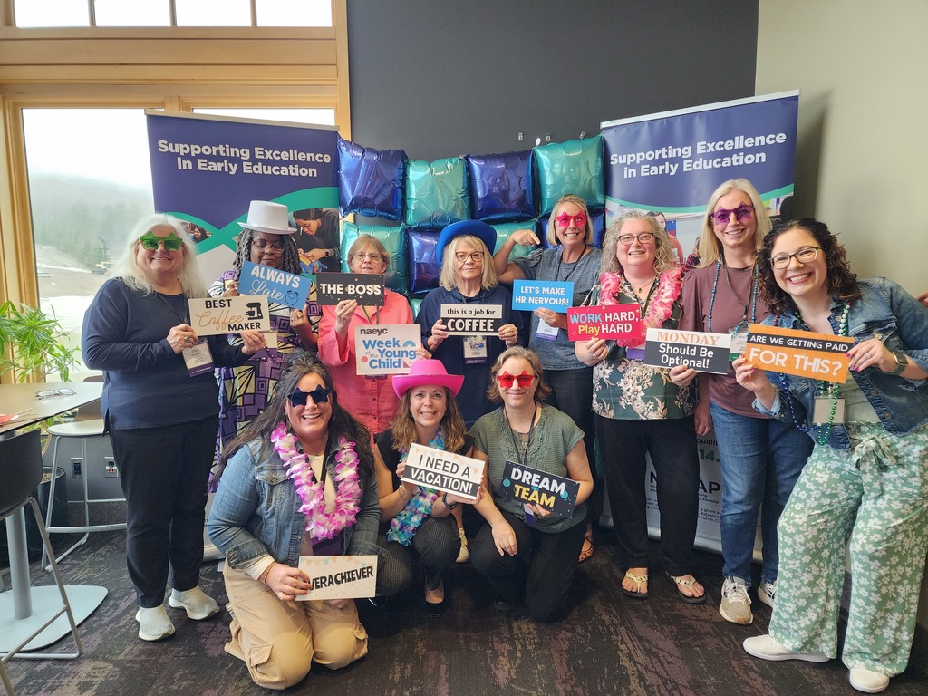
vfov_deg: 58.9
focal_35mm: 23
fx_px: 617
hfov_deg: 73.9
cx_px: 464
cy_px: 348
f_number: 1.8
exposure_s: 1/120
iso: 500
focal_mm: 6.4
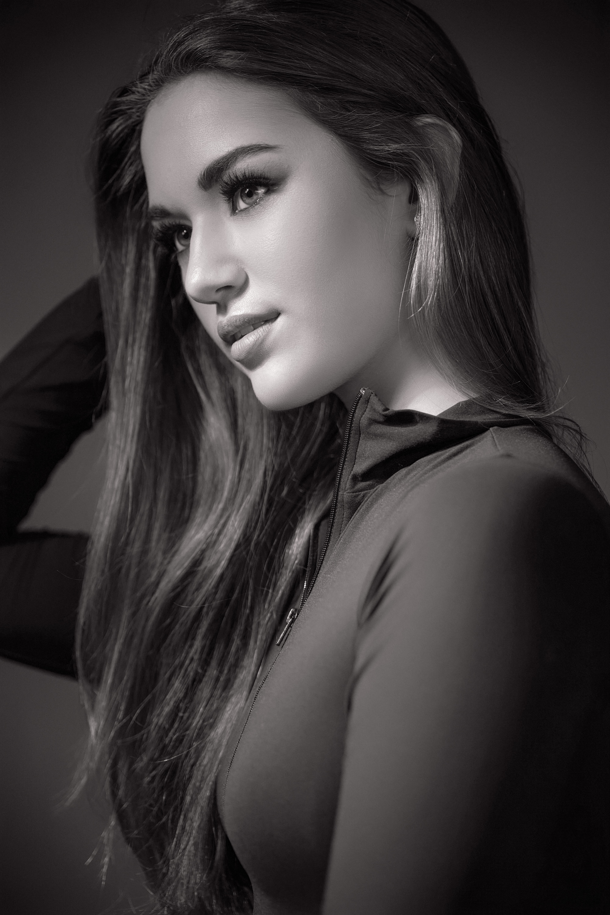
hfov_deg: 11.4
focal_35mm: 120
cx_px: 305
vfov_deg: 17.1
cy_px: 458
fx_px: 3050
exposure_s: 1/400
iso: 320
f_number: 2.8
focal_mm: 120
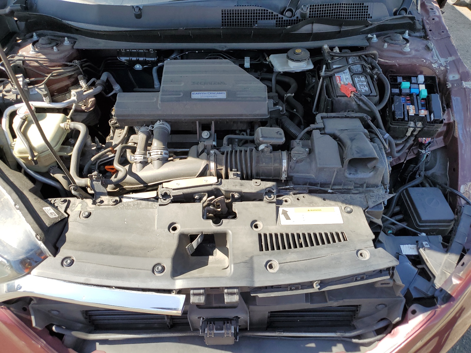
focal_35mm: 26
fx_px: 354
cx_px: 236
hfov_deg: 67.3
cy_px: 176
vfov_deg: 53.1
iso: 50
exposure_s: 1/714
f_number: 1.5
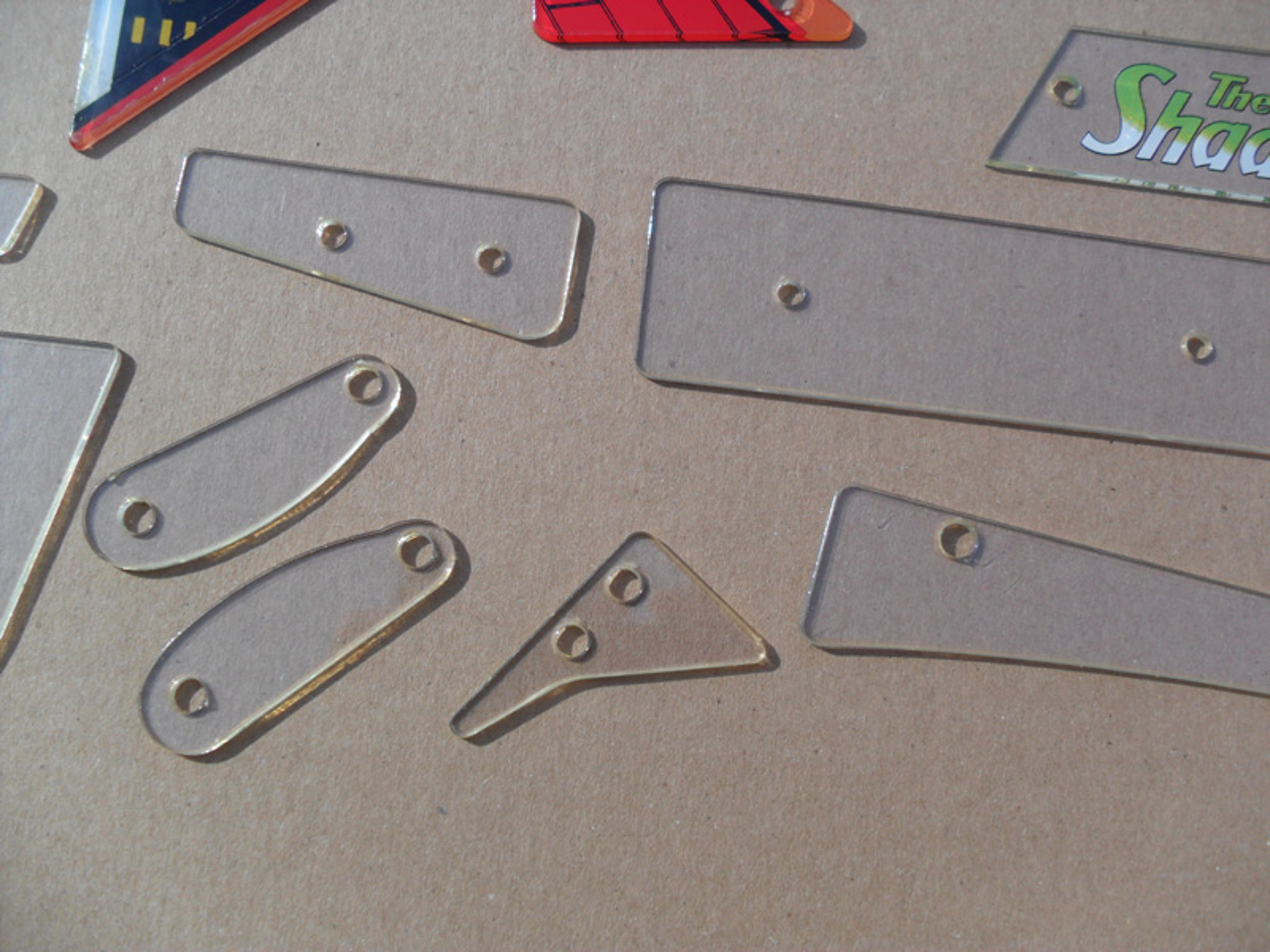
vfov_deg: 40.7
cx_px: 635
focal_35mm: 35
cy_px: 476
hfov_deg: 52.6
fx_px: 1284
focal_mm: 6.3
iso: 80
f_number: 7.6
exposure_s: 1/250
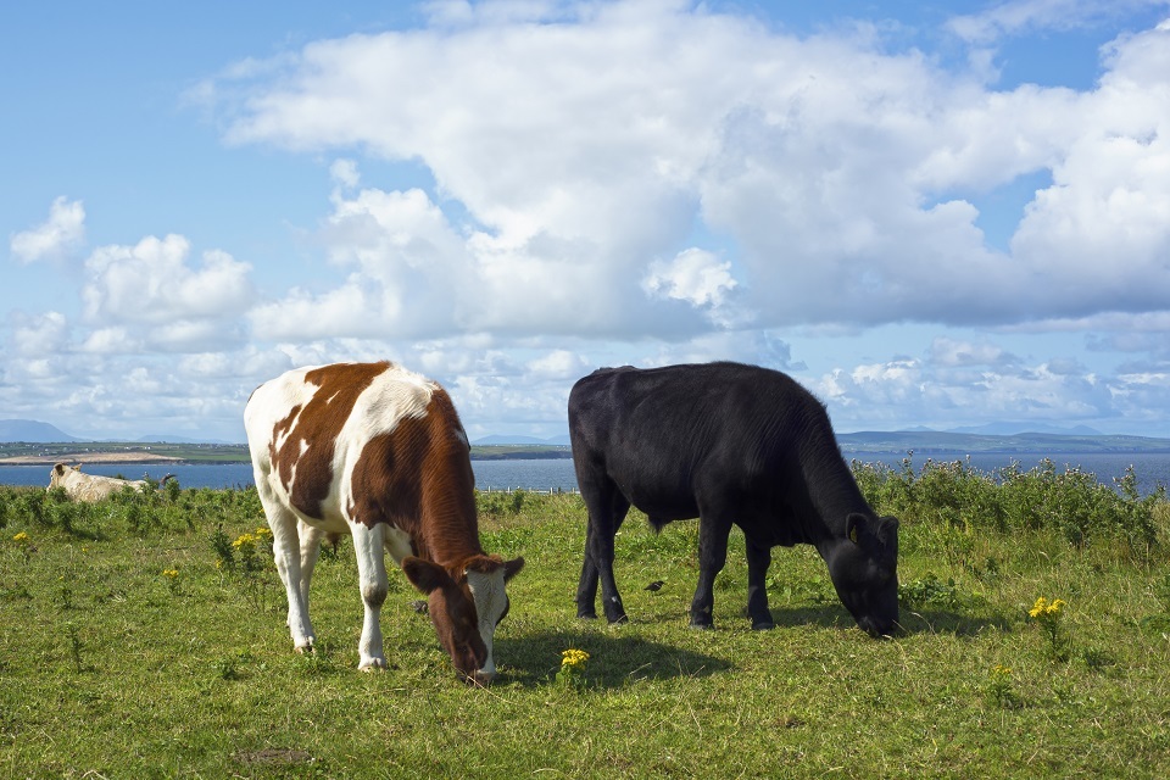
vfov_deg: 27.0
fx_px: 1625
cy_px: 390
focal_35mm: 50
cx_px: 585
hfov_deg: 39.6
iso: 100
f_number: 9
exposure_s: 1/500
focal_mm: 50
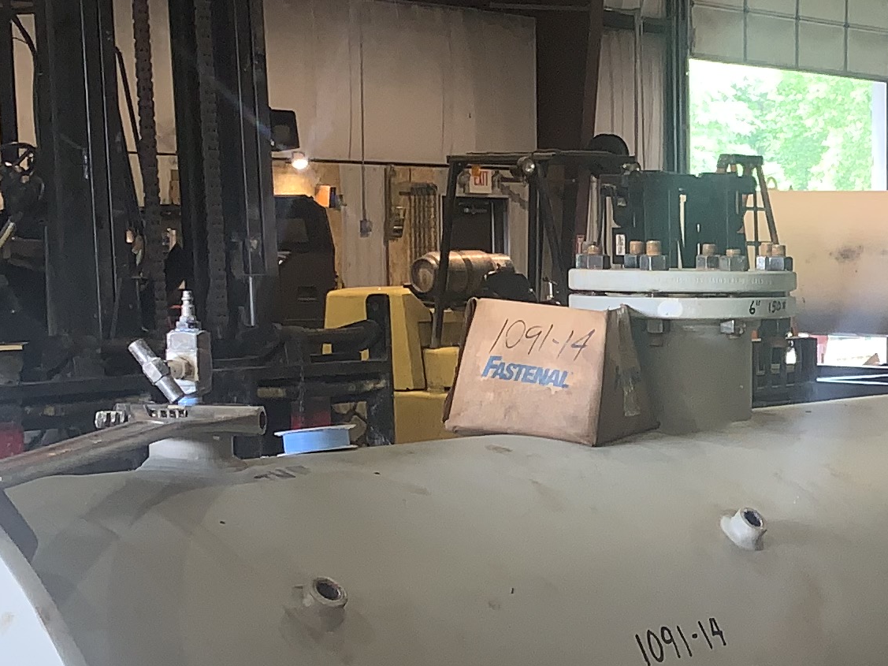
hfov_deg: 20.2
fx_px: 2385
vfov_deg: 15.8
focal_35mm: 93
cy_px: 460
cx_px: 969
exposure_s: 1/20
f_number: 1.8
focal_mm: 4.25
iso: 25
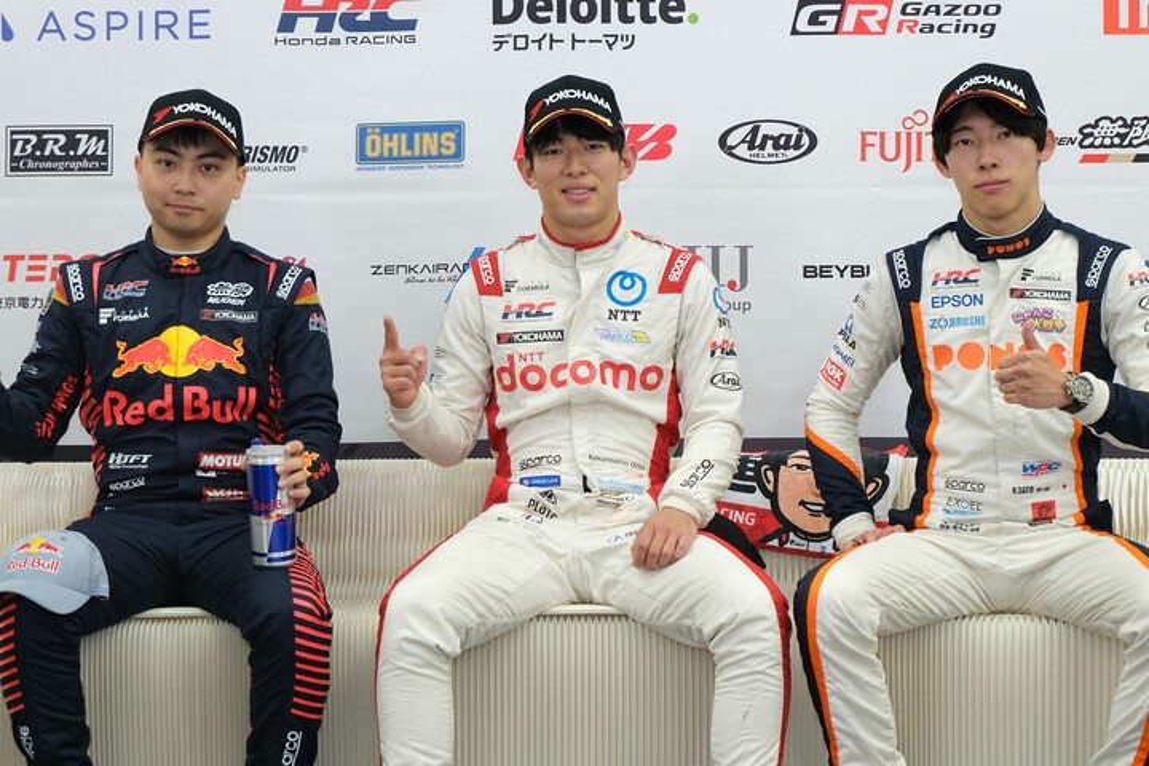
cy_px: 383
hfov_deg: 33.9
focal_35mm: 59
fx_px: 1883
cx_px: 574
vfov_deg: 23.0
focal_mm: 39.6
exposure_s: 1/120
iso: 1600
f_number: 5.6
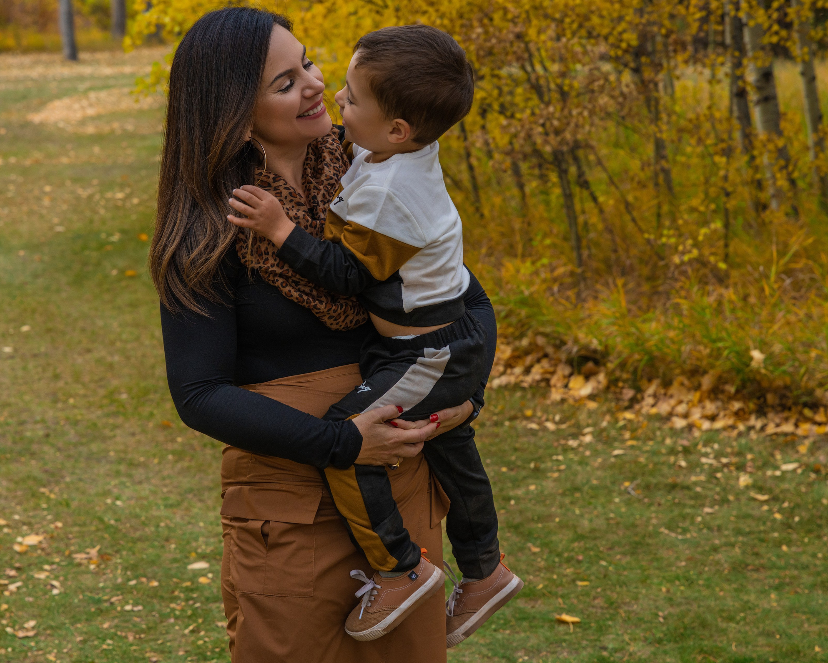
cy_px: 321
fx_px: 1853
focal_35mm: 76
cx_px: 339
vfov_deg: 20.3
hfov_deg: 25.2
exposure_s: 1/640
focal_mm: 62.5
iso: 320
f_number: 5.6
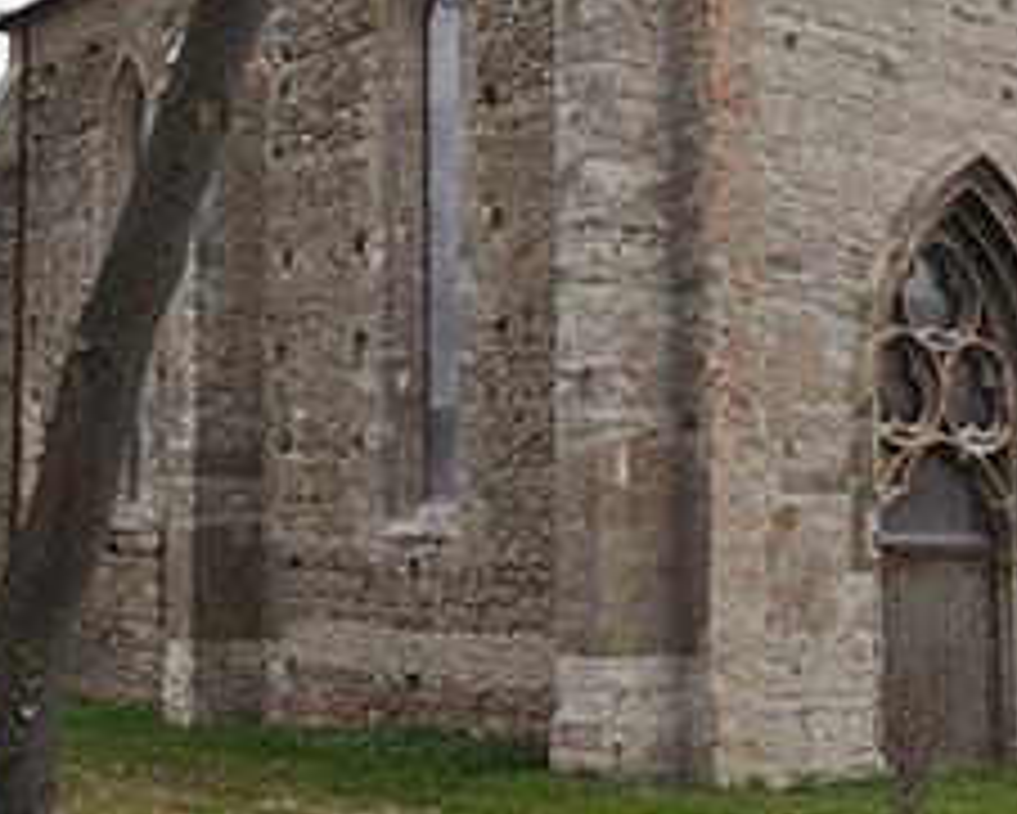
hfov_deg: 31.8
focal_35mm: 59
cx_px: 374
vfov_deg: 25.5
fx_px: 1775
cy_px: 198
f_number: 9
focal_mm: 21
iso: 200
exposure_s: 1/80
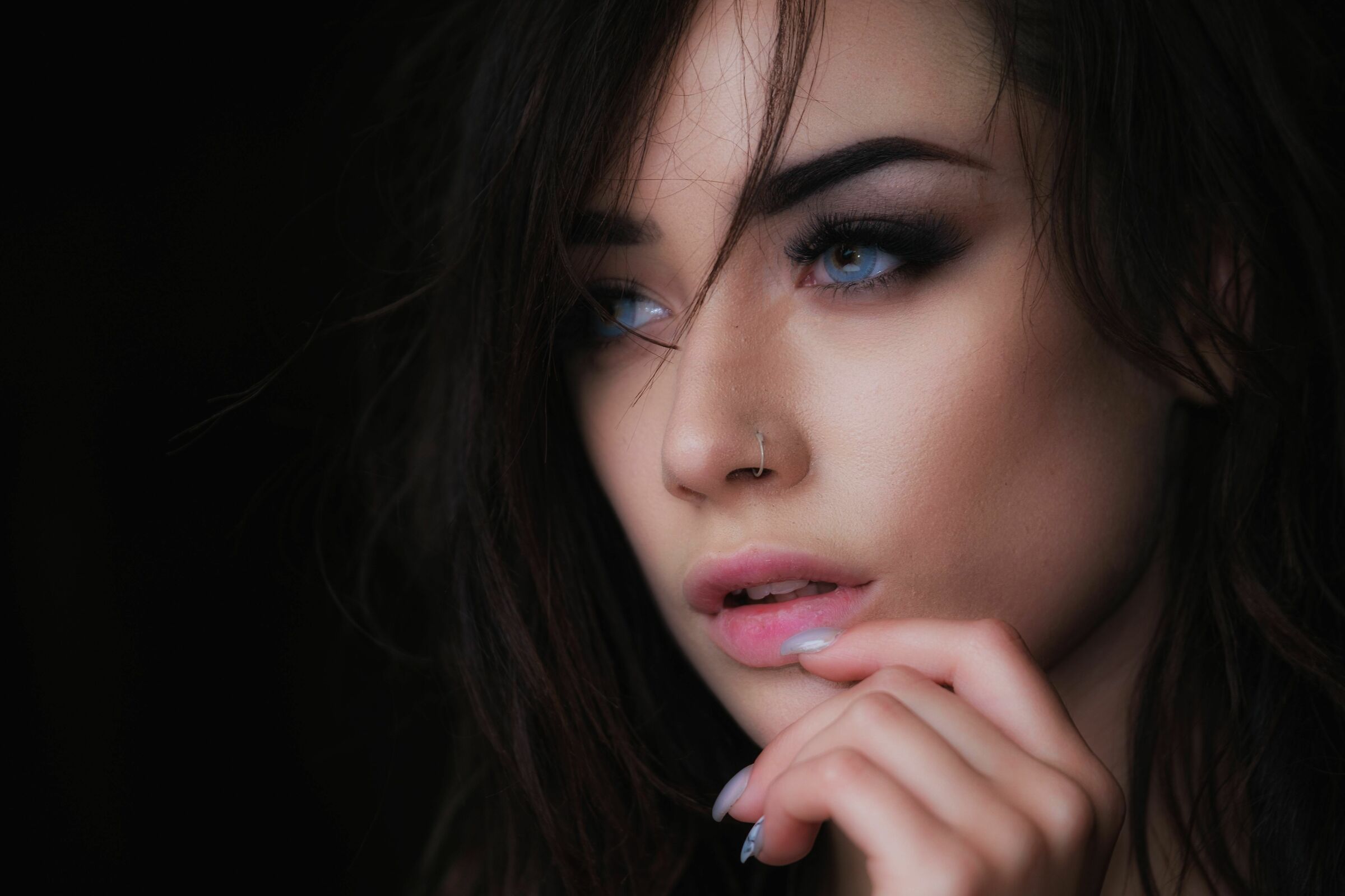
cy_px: 448
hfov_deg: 10.2
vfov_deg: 6.8
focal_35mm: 202
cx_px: 672
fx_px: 7546
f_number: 2.8
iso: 160
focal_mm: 134.4
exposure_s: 1/250
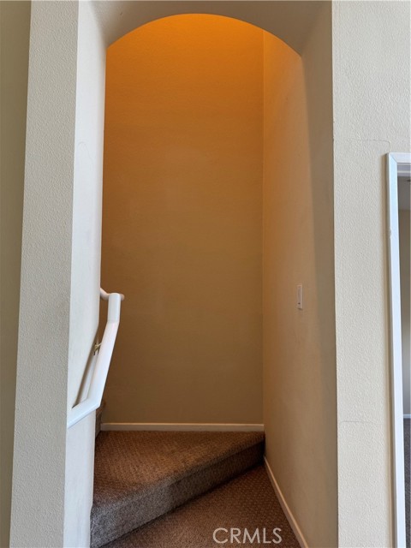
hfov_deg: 56.8
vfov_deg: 71.6
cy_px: 274
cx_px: 206
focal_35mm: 24
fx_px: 380
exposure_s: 1/60
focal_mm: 6.76
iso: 160
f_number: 1.78
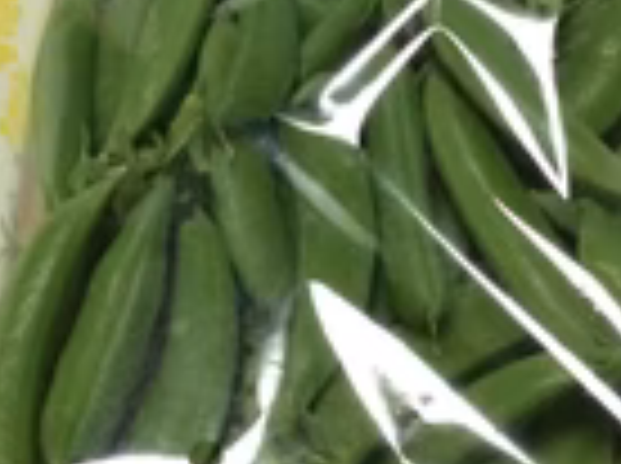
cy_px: 180
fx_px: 1612
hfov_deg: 21.8
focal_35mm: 90
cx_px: 270
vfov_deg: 16.3
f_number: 2.4
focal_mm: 3.3
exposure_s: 1/30
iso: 200
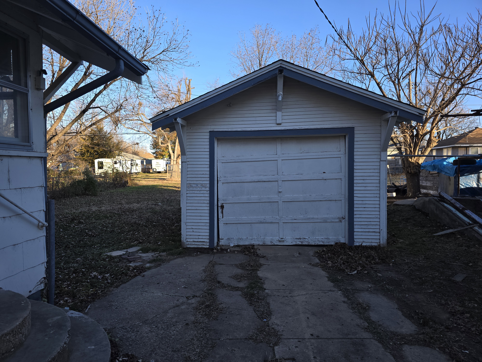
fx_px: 320
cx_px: 241
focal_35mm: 23
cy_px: 181
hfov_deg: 73.9
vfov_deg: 58.9
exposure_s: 1/174
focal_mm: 6.3
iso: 12
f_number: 1.7
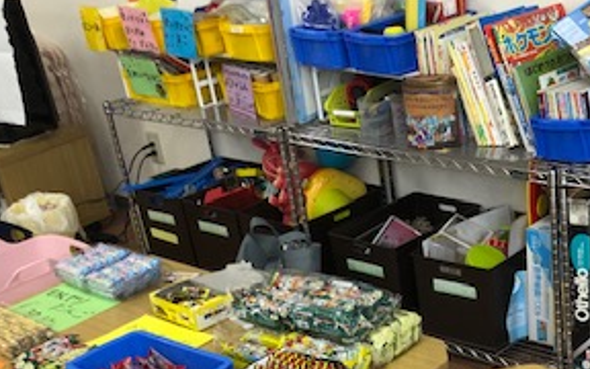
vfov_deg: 18.6
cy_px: 451
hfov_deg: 30.6
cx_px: 430
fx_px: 1061
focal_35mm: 66
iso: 32
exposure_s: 1/25
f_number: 1.8
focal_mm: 4
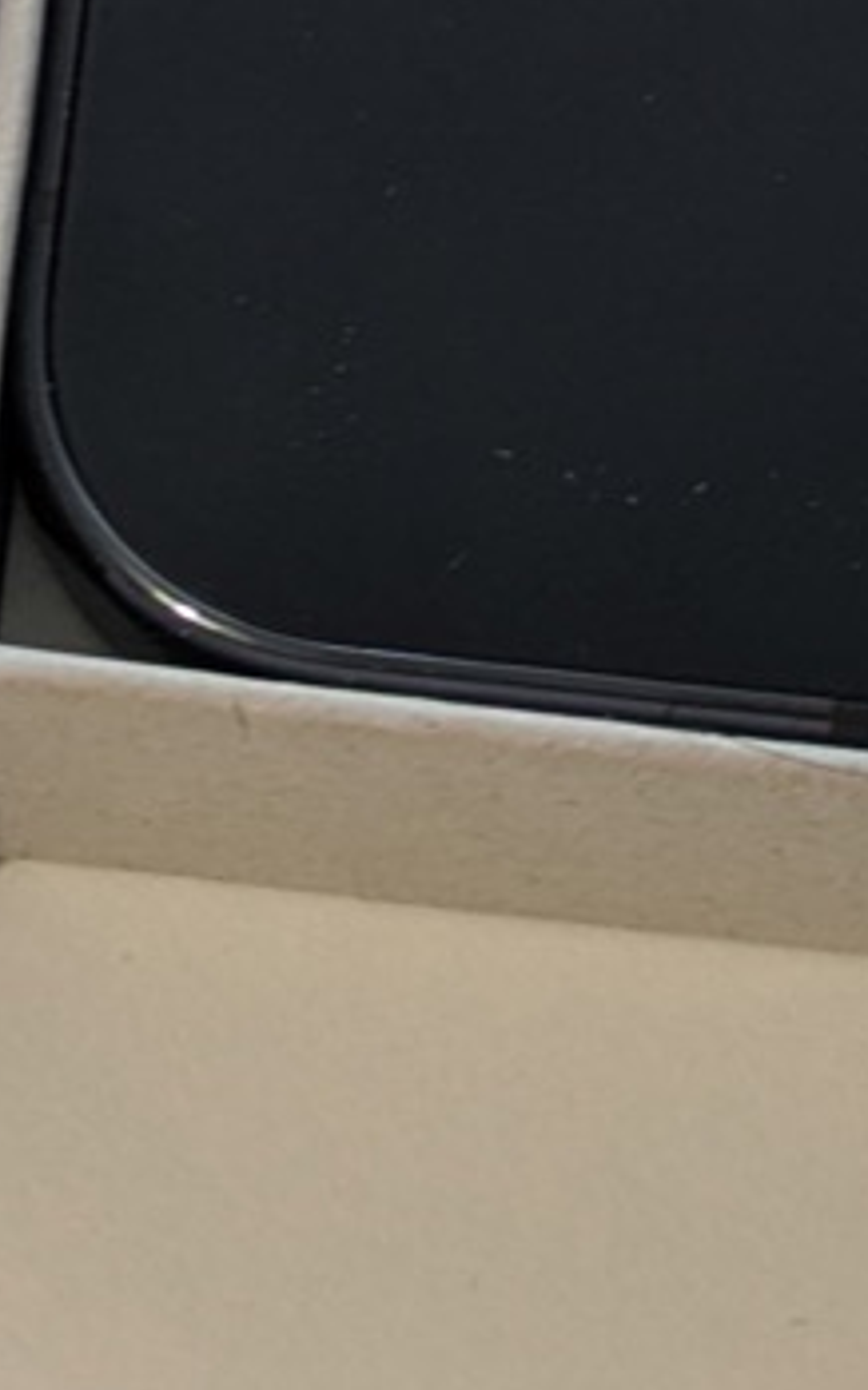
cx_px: 66
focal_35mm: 146
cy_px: -892
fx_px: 5528
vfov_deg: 13.3
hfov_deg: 8.9
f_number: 1.89
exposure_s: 1/25
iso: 104
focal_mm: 5.43
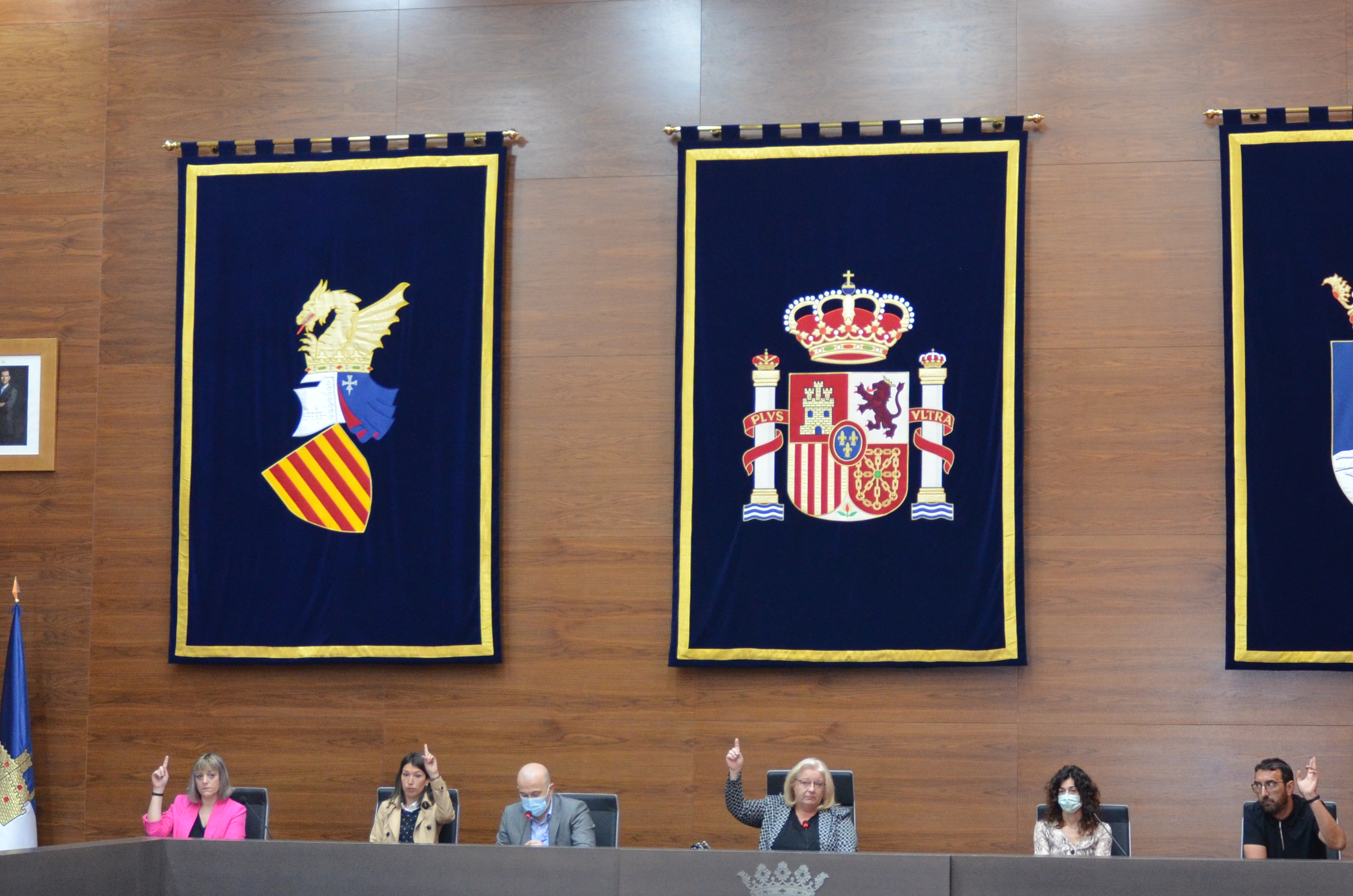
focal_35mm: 72
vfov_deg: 18.8
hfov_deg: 28.1
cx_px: 761
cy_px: 471
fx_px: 2700
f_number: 3.2
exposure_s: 1/60
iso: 900
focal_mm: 26
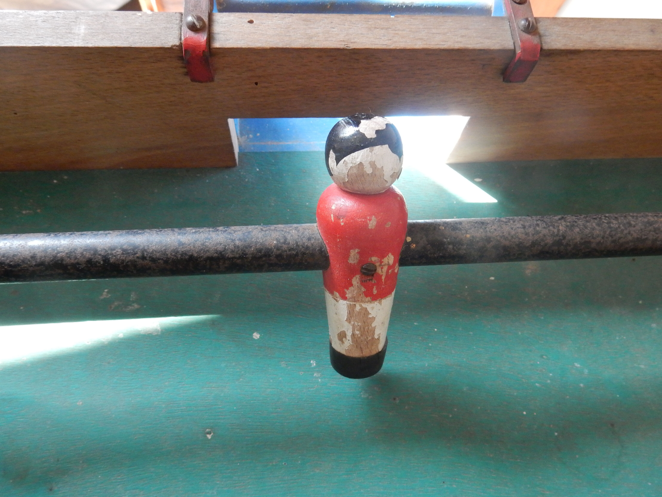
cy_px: 248
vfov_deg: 53.1
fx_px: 497
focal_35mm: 26
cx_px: 335
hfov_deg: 67.3
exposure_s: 1/40
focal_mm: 4.5
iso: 400
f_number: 3.7
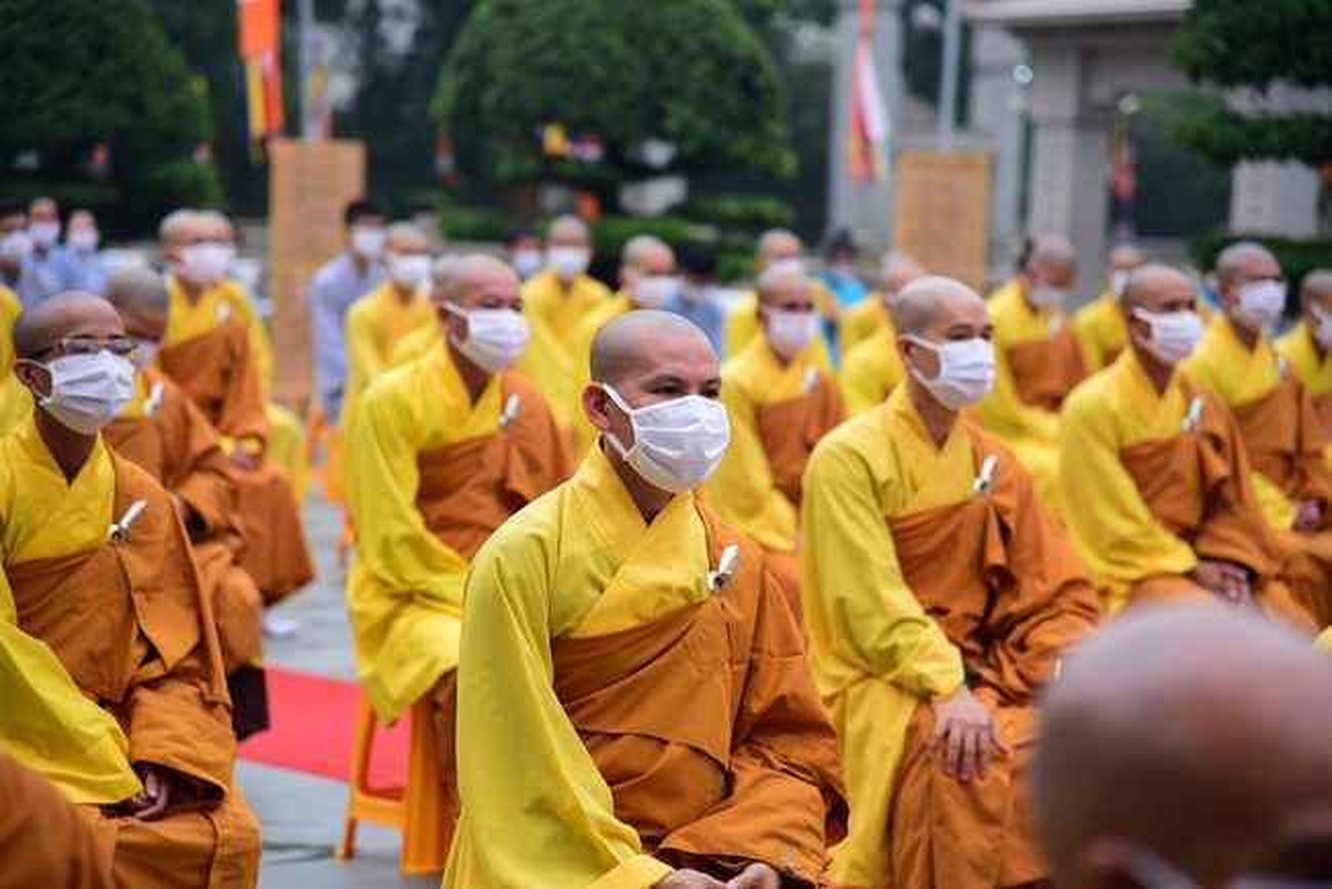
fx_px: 4442
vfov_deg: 11.4
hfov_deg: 17.1
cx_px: 666
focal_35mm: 120
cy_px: 444
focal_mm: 120
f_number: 4
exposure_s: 1/100
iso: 320
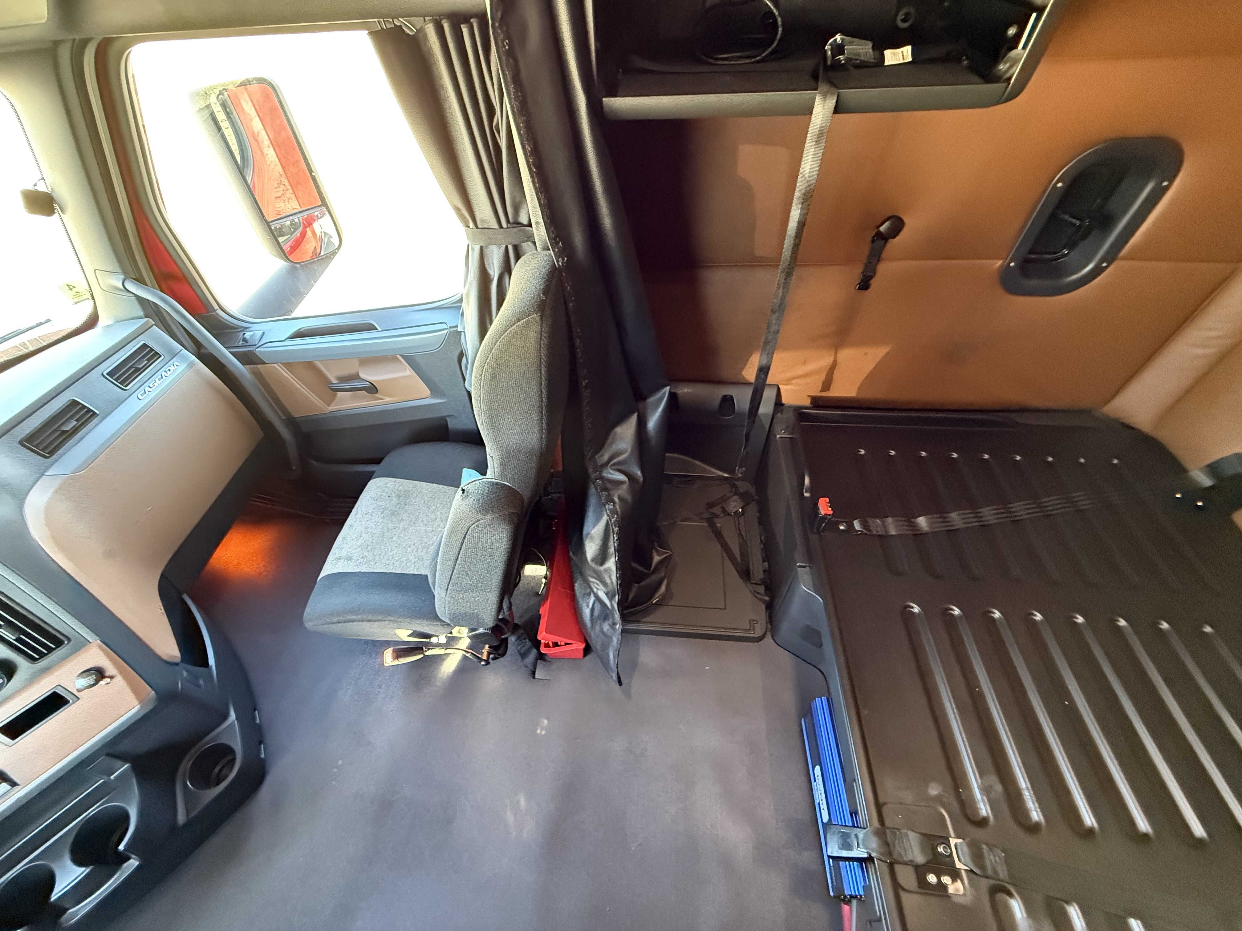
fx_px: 502
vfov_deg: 85.7
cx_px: 621
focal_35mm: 14
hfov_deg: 102.1
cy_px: 466
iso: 1000
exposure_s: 1/60
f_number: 2.2
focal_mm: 2.22
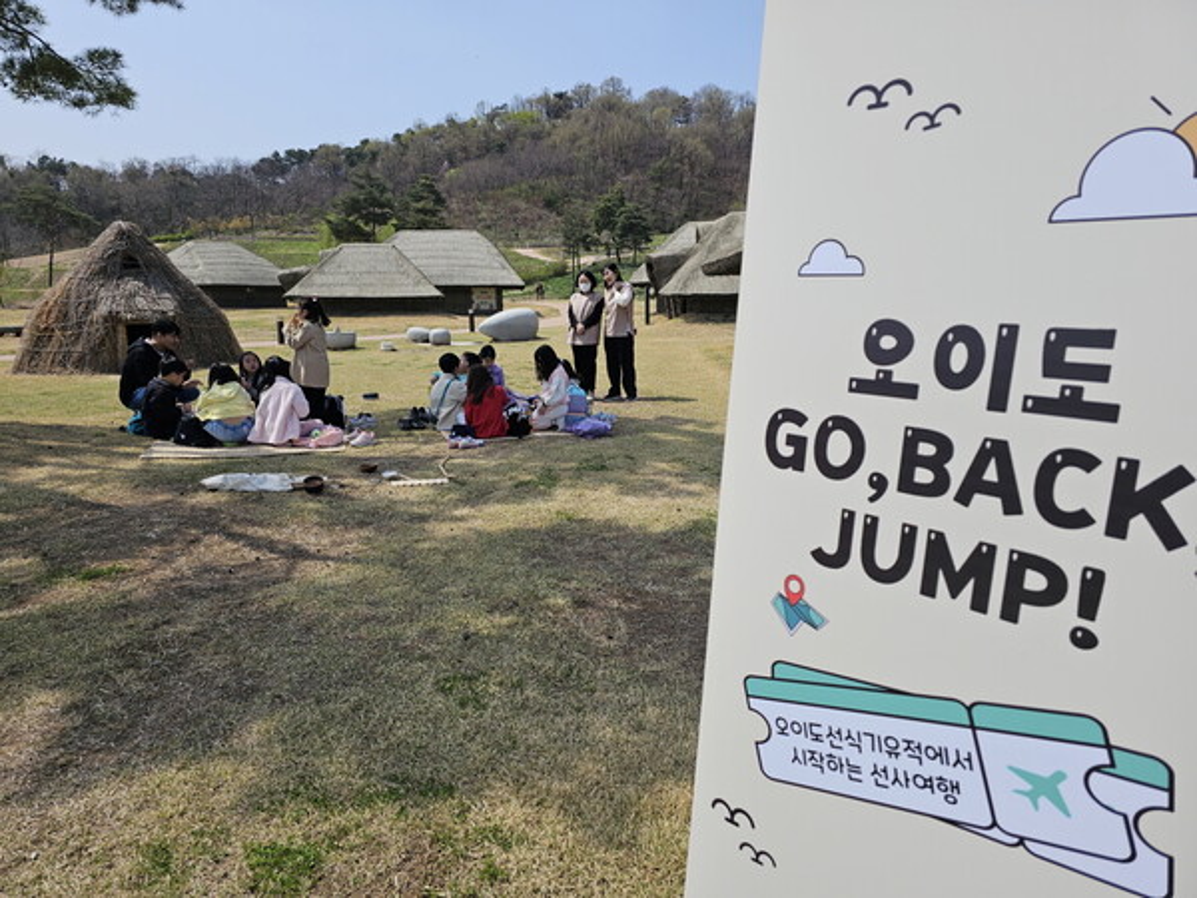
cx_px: 598
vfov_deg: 58.9
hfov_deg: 73.9
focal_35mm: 23
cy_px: 449
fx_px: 795
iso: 12
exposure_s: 1/1645
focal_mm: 6.3
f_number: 1.7
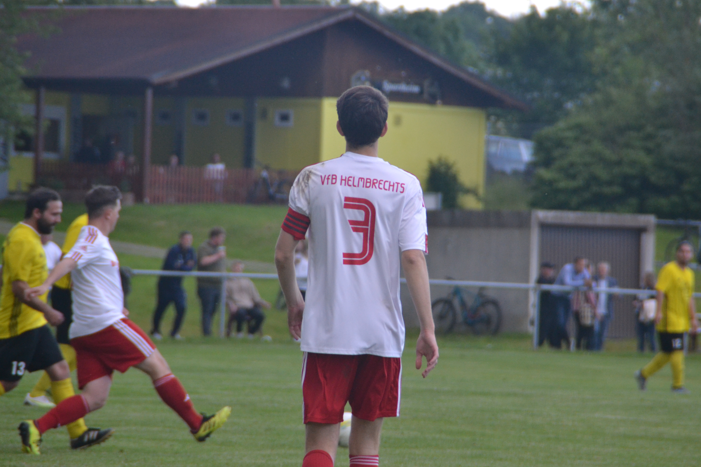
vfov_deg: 4.3
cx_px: 366
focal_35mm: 323
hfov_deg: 6.4
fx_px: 6289
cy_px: 219
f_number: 6.3
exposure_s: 1/500
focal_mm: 200
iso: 1400
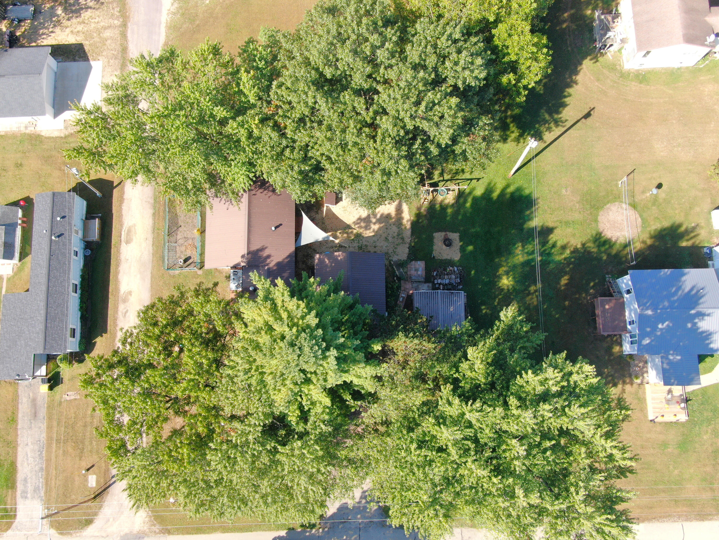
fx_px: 602
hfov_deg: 61.7
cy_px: 270
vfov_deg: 48.2
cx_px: 360
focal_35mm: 29
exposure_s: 1/320
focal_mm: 5.11
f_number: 3
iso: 110
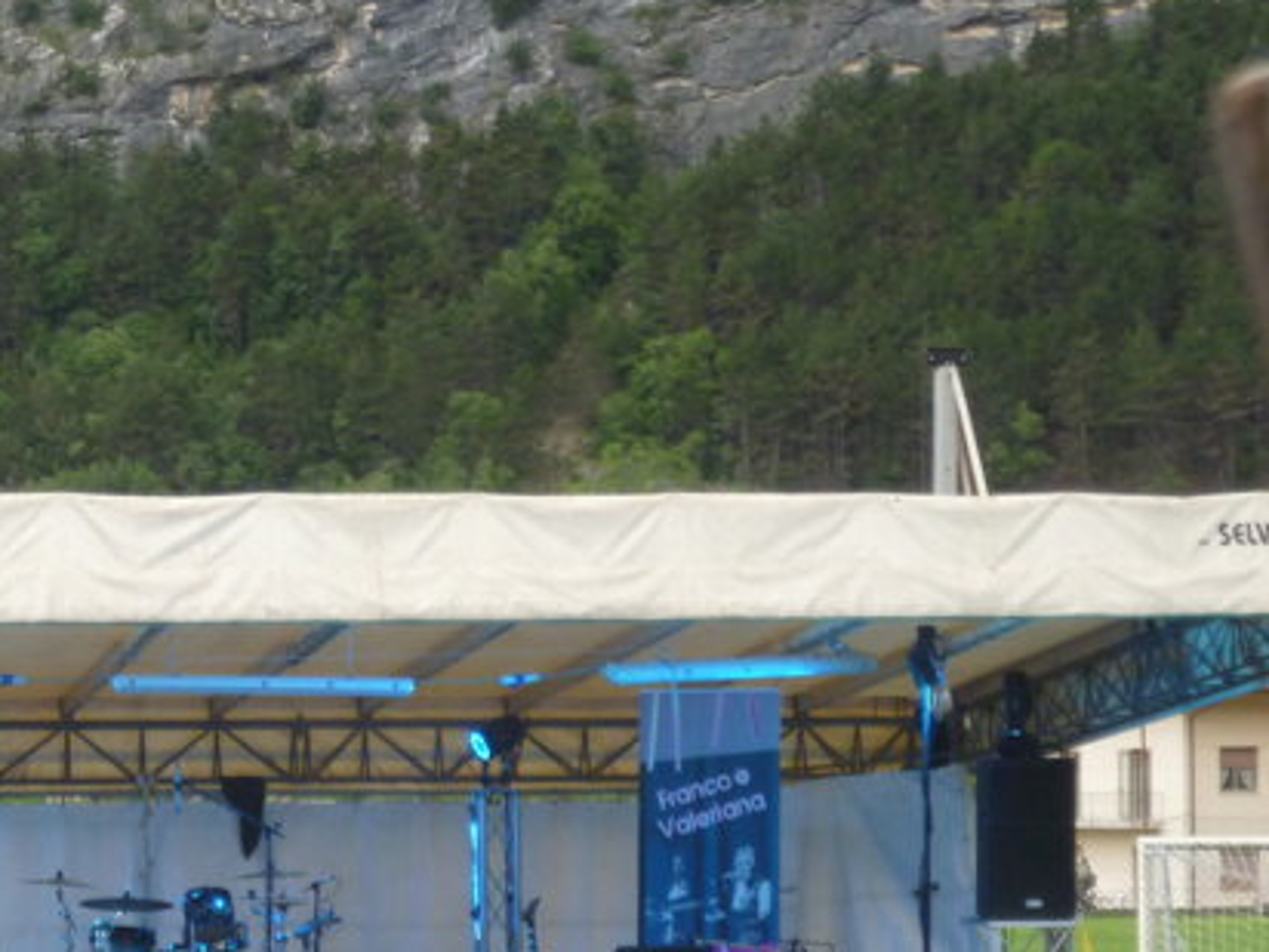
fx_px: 4766
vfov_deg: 11.4
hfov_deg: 15.0
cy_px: 779
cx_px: 139
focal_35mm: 130
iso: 200
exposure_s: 1/50
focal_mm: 12
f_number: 4.3
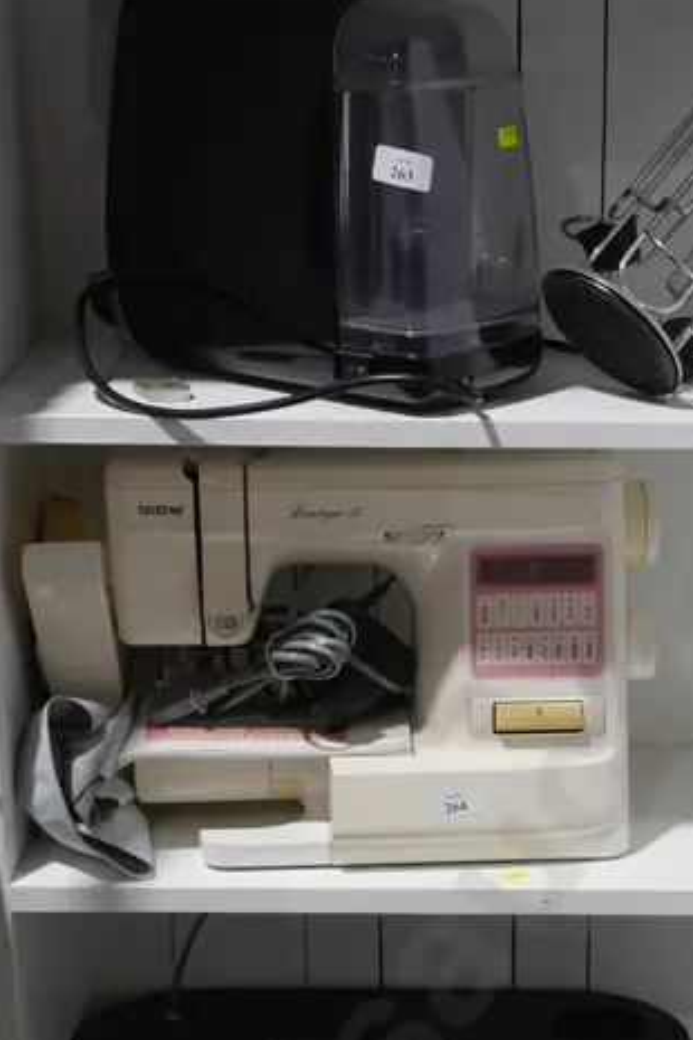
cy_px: 859
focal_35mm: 87
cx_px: 531
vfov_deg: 23.0
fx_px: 2512
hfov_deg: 15.6
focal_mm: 19
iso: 200
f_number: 4.1
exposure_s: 1/60
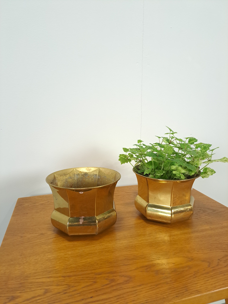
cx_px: 114
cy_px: 152
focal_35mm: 24
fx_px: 211
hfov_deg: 56.8
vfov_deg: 71.6
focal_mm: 5.23
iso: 250
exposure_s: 1/50
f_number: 1.8
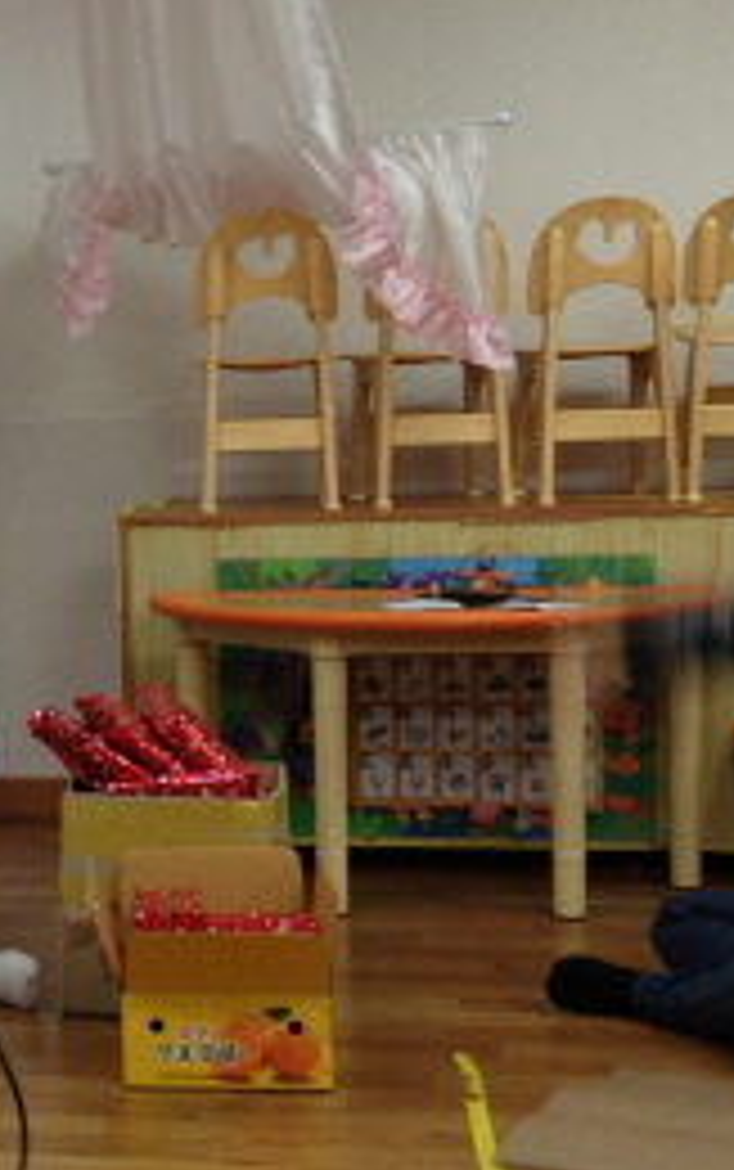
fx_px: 3002
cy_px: 560
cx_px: -378
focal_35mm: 94
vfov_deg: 22.1
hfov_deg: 13.1
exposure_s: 1/20
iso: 64
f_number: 2.4
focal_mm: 4.13
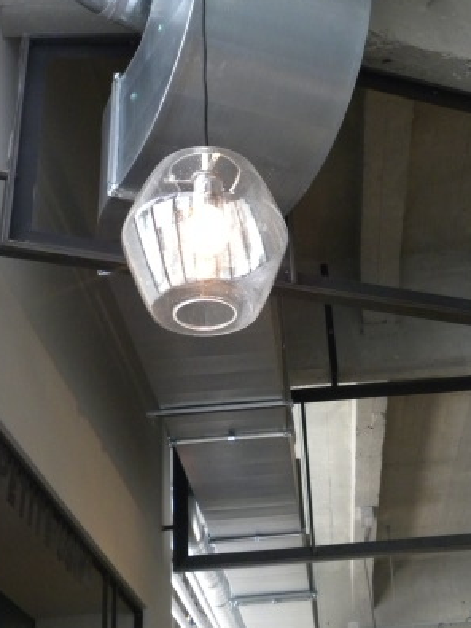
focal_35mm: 60
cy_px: 194
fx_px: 1089
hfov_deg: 24.2
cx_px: 336
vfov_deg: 31.9
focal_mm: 6.6
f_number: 3.2
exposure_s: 1/70.6
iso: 400
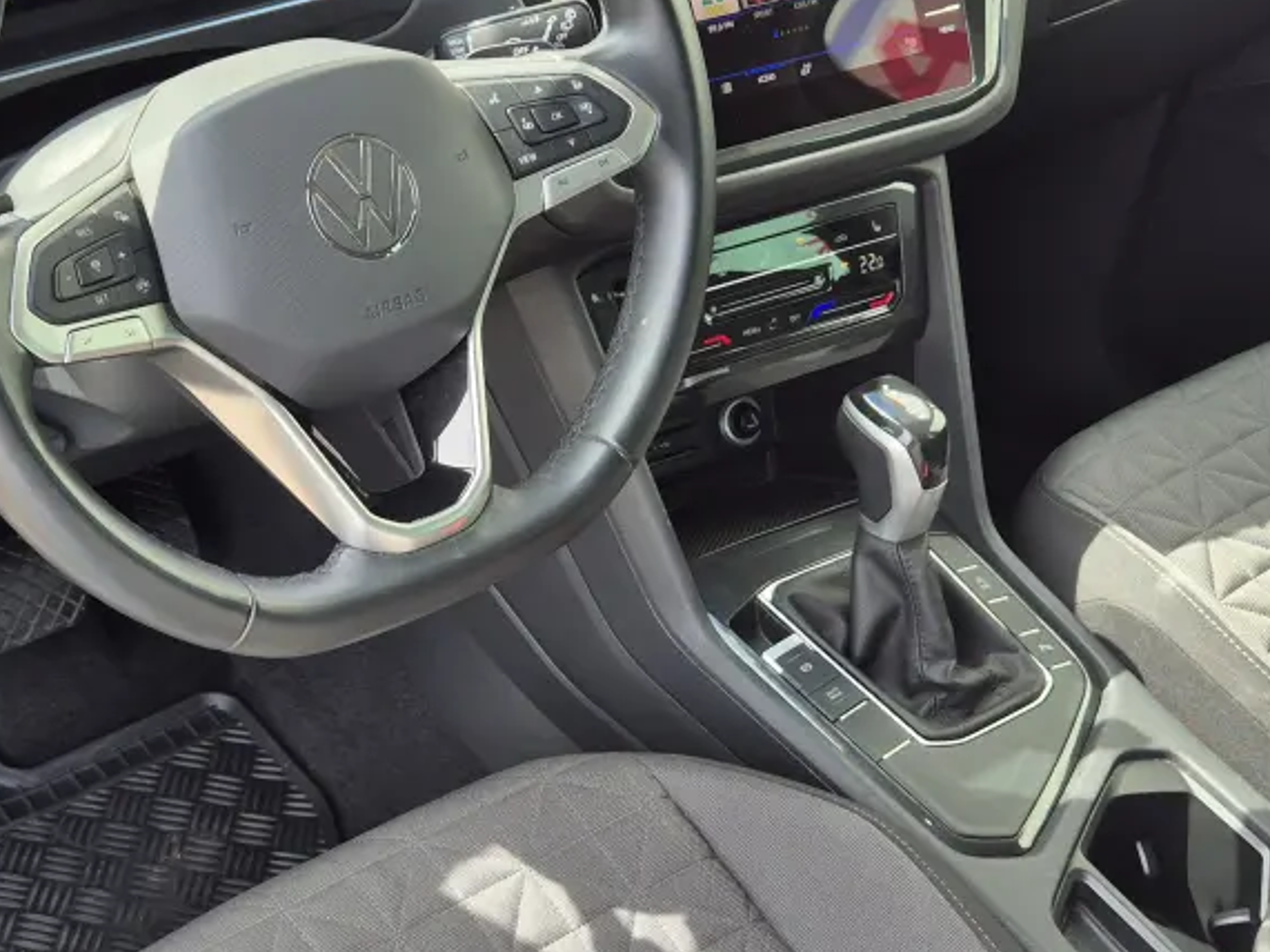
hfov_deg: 32.8
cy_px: 567
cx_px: 360
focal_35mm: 58
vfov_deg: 25.2
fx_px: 2127
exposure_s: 1/256
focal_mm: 5.4
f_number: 1.8
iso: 25
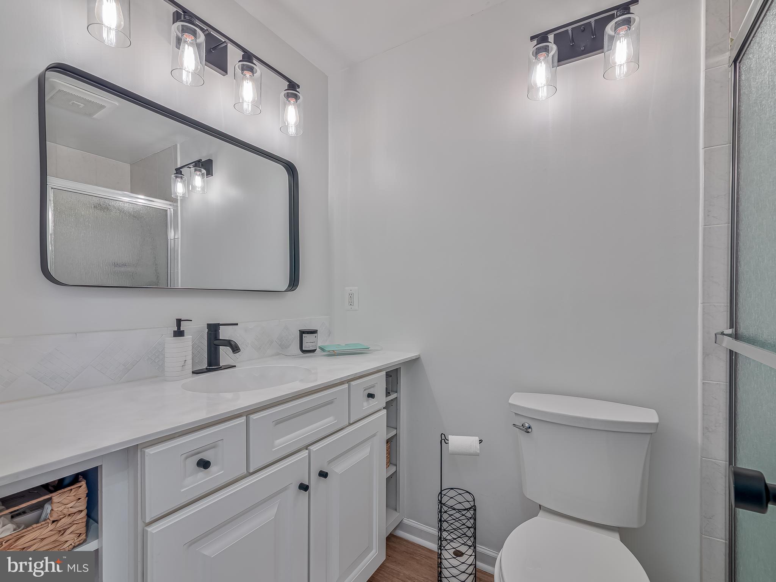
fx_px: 359
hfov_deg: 94.5
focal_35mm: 16
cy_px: 291
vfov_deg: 78.1
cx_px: 388
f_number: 8
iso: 100
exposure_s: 1/1.25
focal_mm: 8
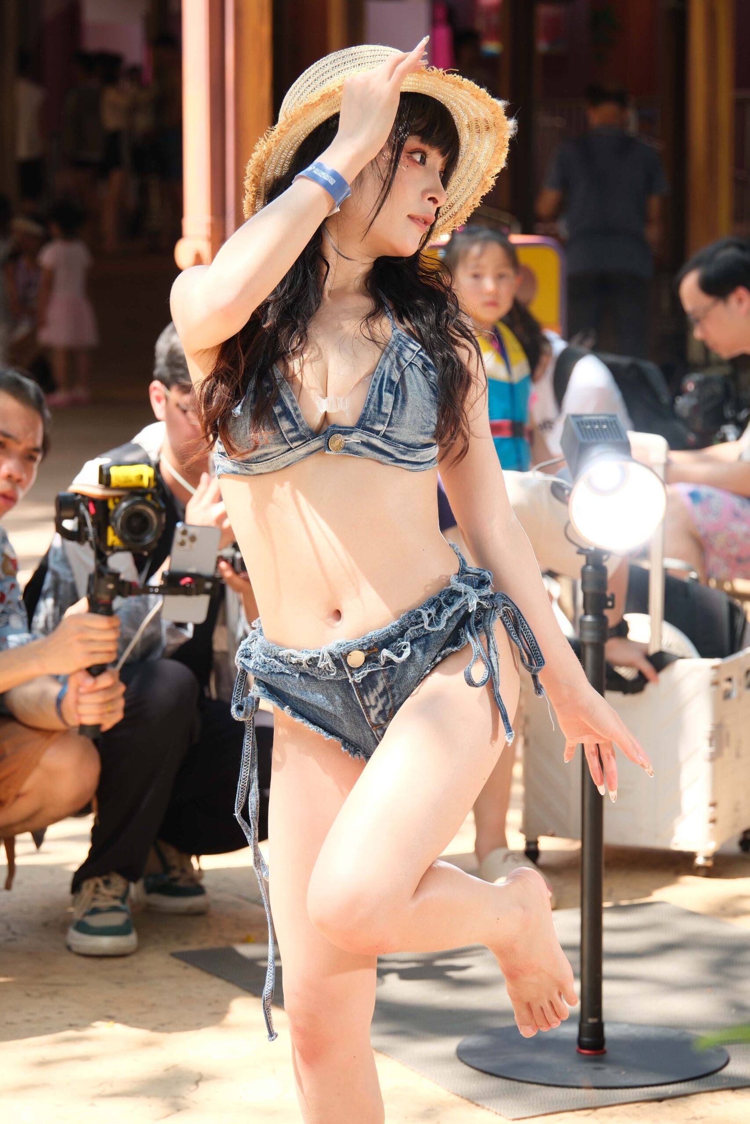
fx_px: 3812
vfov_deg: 16.8
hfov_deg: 11.2
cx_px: 375
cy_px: 562
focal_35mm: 122
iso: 400
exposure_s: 1/250
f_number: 5
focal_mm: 81.3
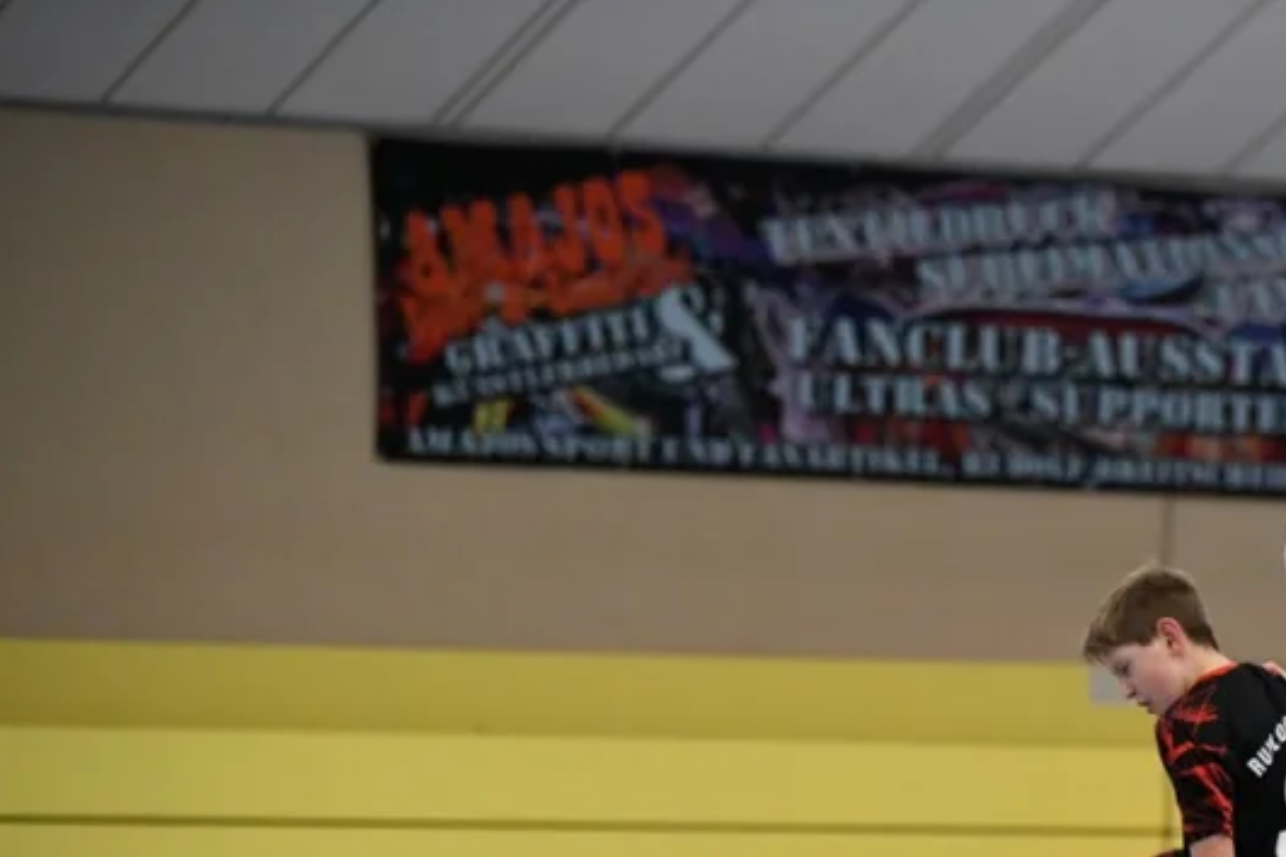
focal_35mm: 241
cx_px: 1223
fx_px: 8608
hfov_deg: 8.5
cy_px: 823
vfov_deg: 5.7
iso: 8000
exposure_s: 1/1250
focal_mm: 125
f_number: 2.8
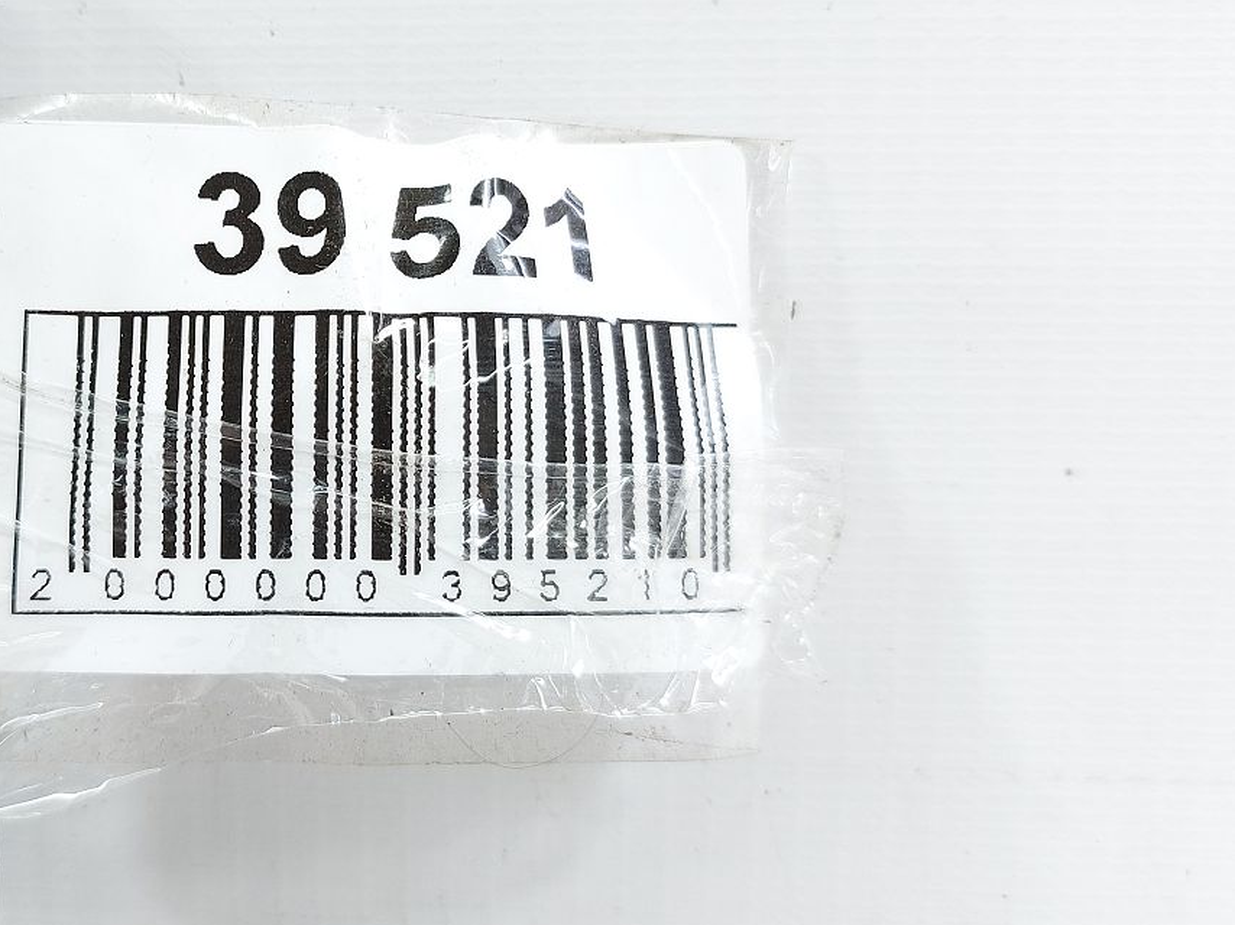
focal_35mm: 39
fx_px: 1391
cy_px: 357
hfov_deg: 46.6
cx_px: 349
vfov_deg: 36.6
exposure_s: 1/50
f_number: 1.8
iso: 80
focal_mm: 5.23
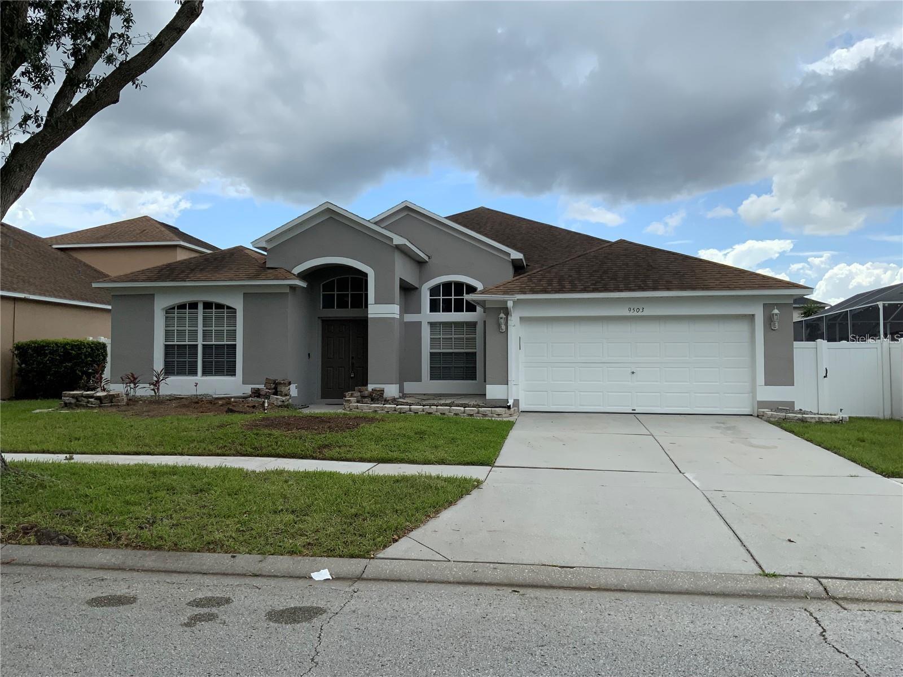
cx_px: 452
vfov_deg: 48.2
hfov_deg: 61.7
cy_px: 338
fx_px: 756
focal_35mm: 29
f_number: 1.8
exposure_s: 1/1451
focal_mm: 3
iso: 16
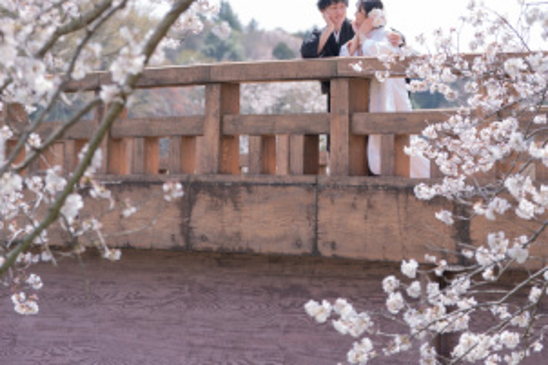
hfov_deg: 14.4
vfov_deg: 9.5
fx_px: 2175
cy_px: -64
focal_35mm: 143
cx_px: 276
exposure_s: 1/500
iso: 50
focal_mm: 90
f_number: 2.8
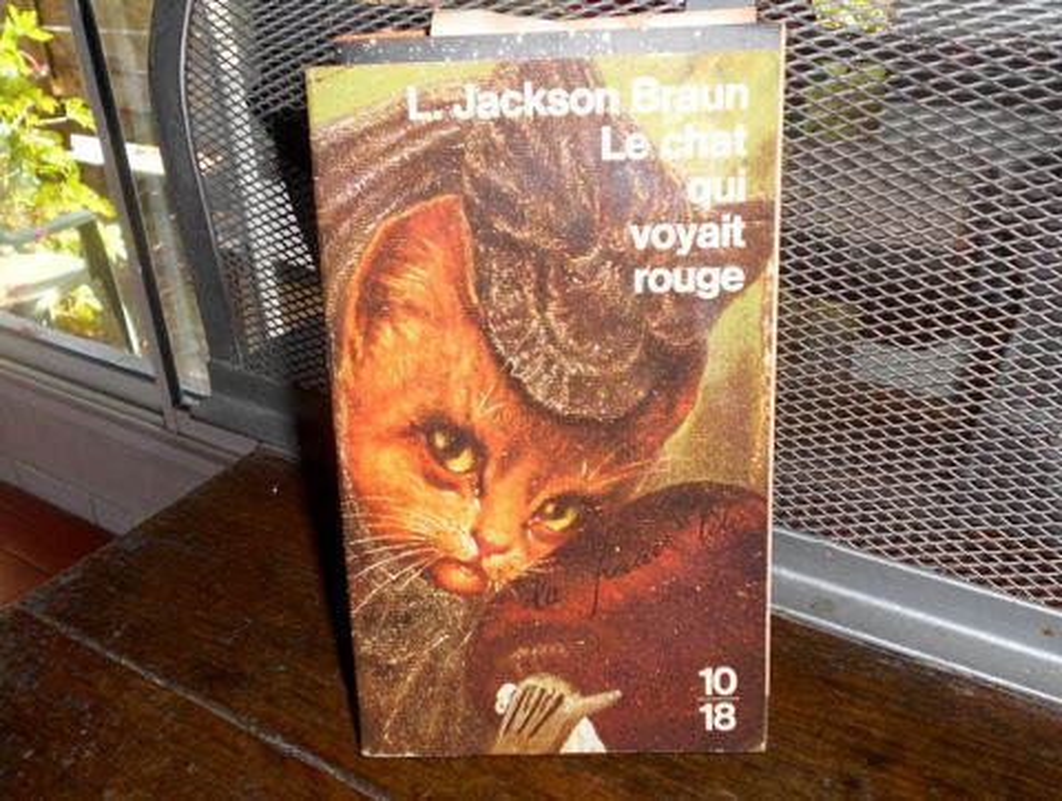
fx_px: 1045
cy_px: 400
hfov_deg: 53.9
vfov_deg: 41.9
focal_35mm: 34
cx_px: 531
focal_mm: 5.8
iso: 80
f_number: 3.6
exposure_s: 1/30
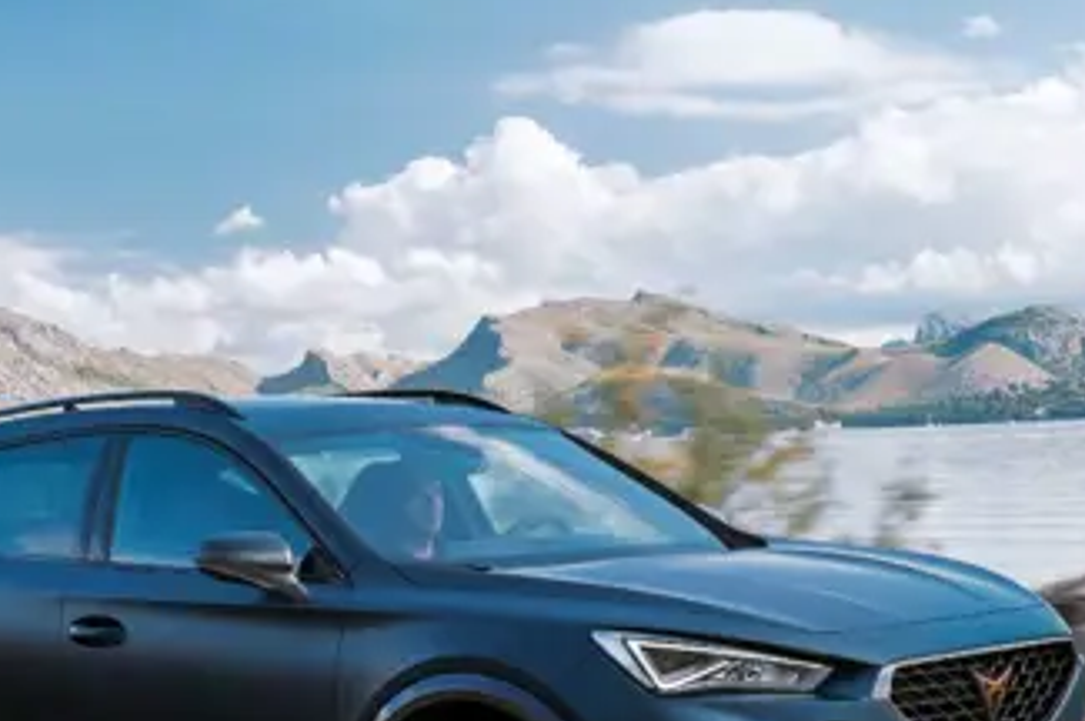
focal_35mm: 84
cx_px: 881
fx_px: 2529
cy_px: 457
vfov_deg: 16.2
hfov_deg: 23.8
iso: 250
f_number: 9
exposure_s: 1/80
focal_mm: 31
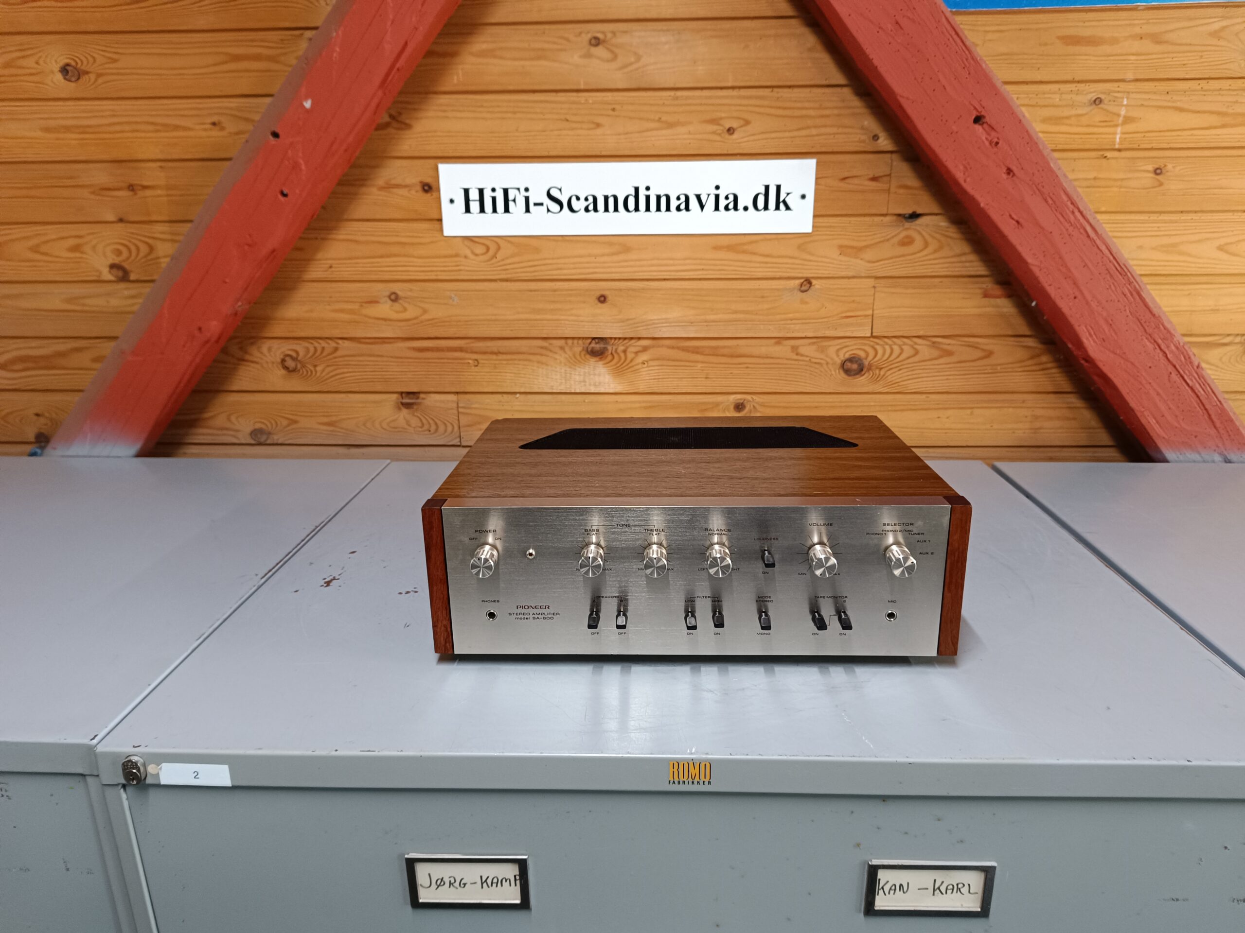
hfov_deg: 71.6
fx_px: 863
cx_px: 622
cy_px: 466
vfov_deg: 56.8
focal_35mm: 24
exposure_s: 1/33.3
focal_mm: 5.59
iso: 590
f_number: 1.88
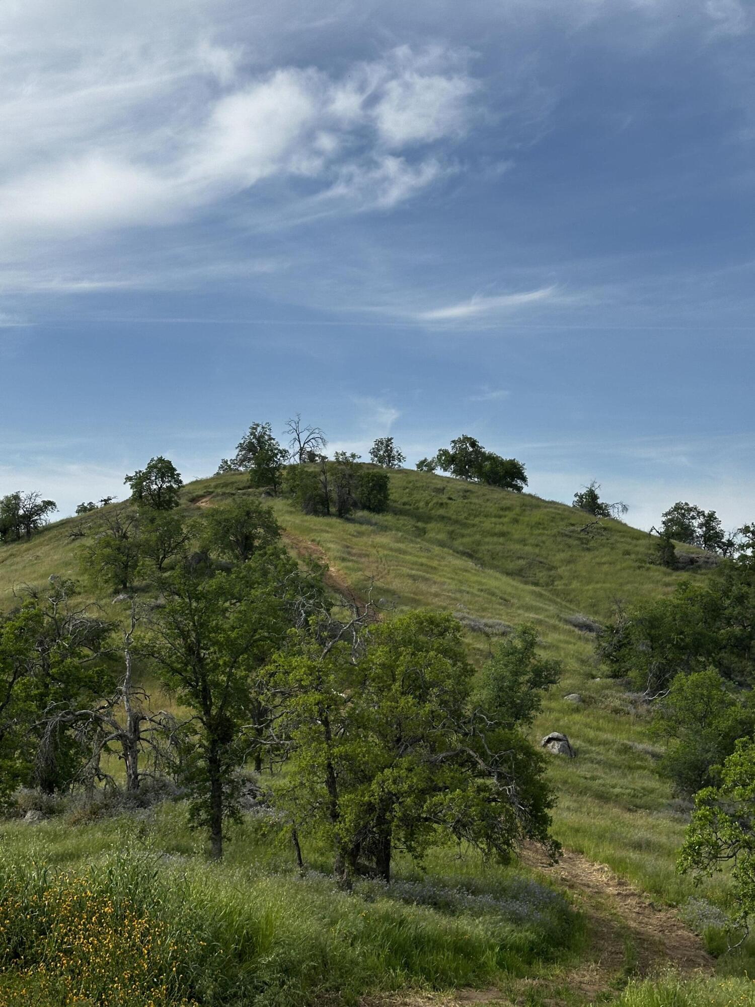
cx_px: 378
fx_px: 1396
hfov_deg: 30.3
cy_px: 504
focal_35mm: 48
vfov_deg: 39.7
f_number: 1.78
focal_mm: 6.86
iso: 64
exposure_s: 1/4016
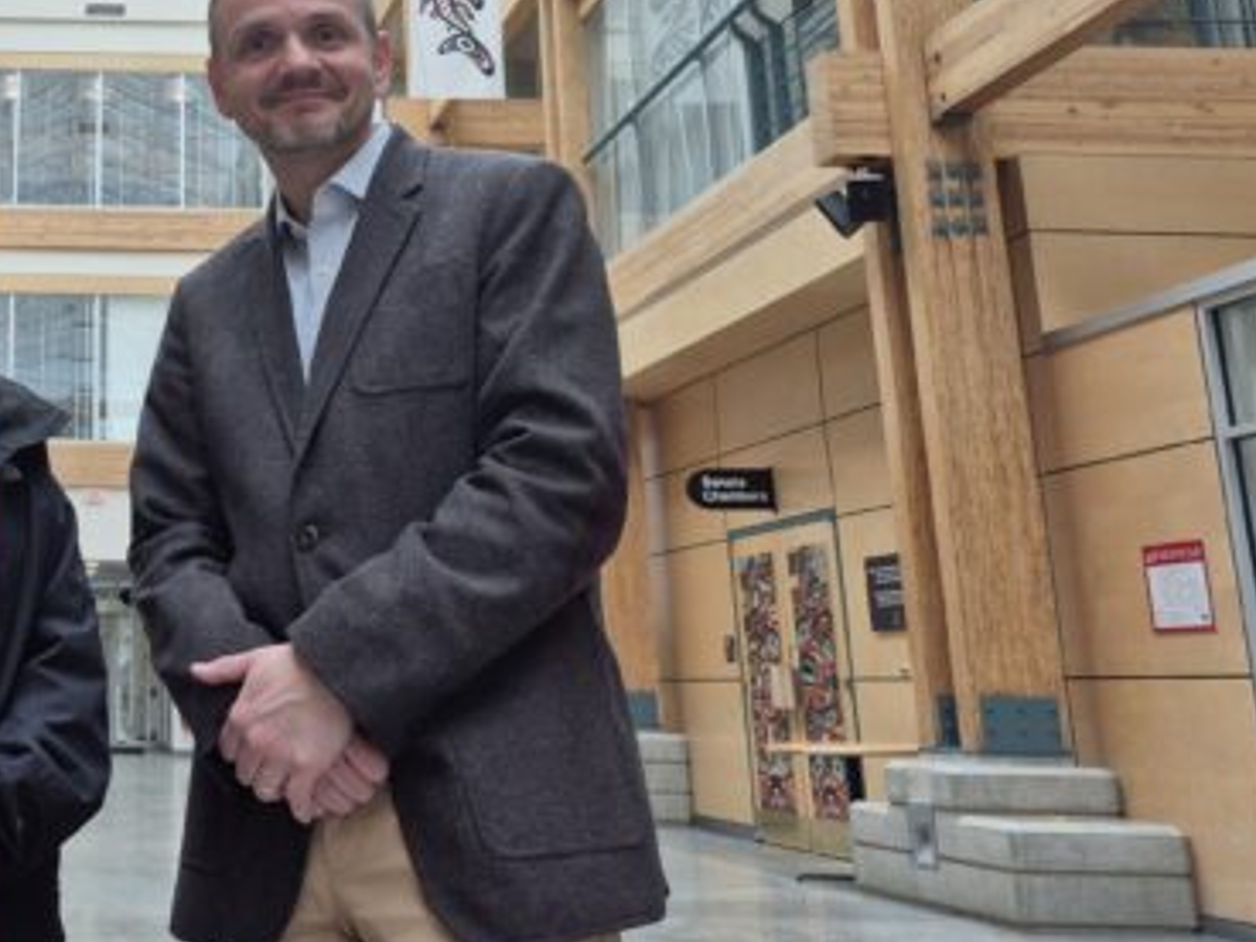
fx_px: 1742
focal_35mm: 48
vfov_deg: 29.3
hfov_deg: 36.6
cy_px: 140
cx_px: 72
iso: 25
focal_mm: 5.4
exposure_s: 1/311
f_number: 1.8
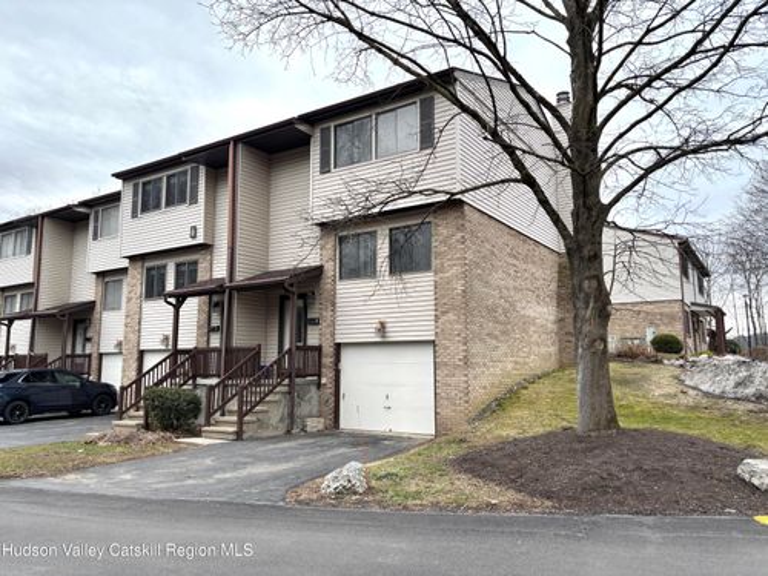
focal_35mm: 26
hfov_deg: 67.3
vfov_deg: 53.1
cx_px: 384
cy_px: 288
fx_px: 577
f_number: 1.6
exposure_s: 1/239
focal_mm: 5.96
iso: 40
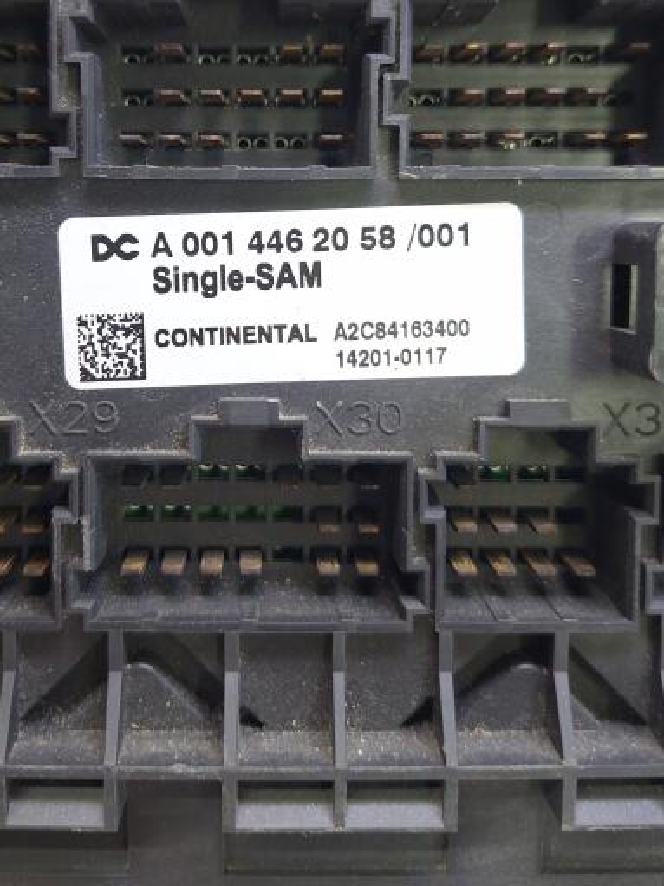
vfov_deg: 50.2
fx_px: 921
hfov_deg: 39.5
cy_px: 276
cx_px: 270
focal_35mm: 36
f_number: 1.8
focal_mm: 5.54
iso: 160
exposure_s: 1/50
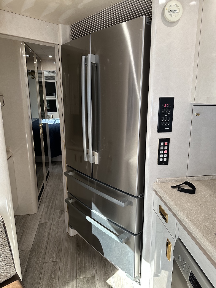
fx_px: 200
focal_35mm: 24
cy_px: 144
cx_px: 108
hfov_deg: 56.8
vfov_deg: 71.6
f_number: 1.78
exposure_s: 1/51
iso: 250
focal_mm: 6.86
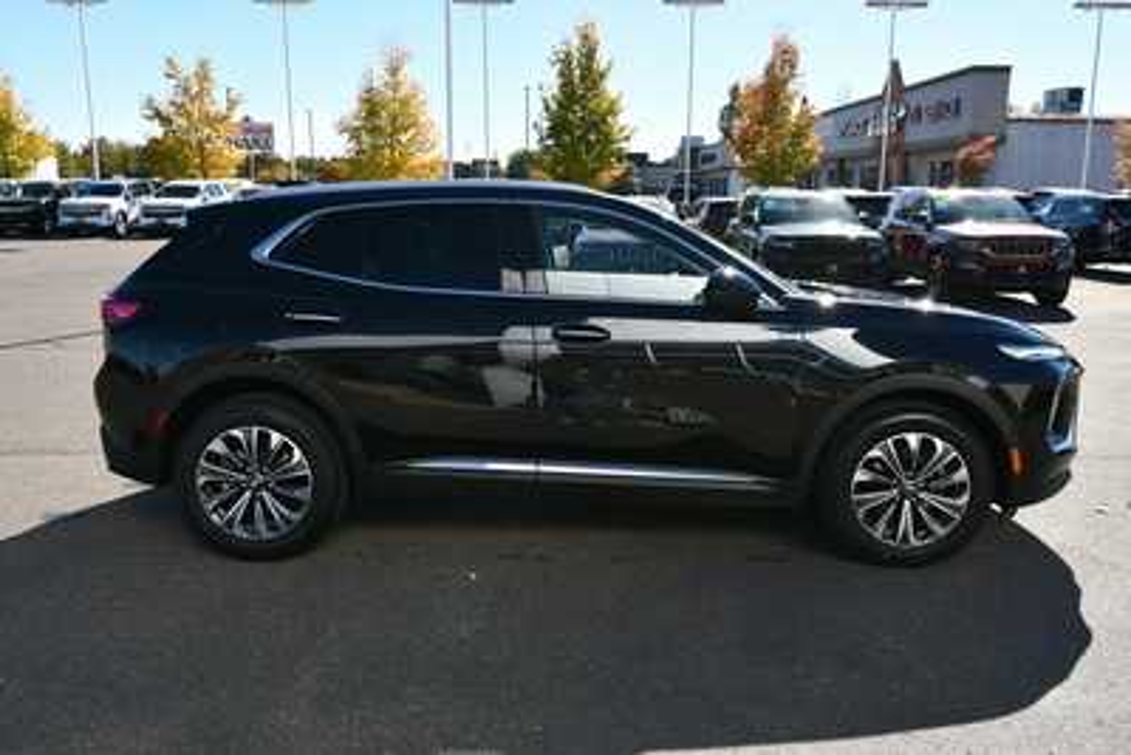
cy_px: 378
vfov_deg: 43.6
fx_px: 943
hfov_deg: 61.9
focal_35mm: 30
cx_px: 566
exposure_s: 1/250
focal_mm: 20
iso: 180
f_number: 8
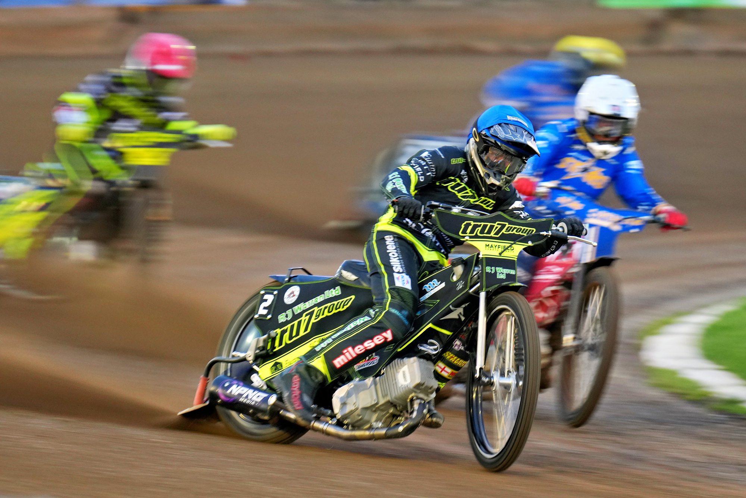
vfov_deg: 4.9
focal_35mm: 280
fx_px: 5803
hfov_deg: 7.4
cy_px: 249
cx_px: 373
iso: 1250
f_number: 4
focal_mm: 280
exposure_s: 1/60
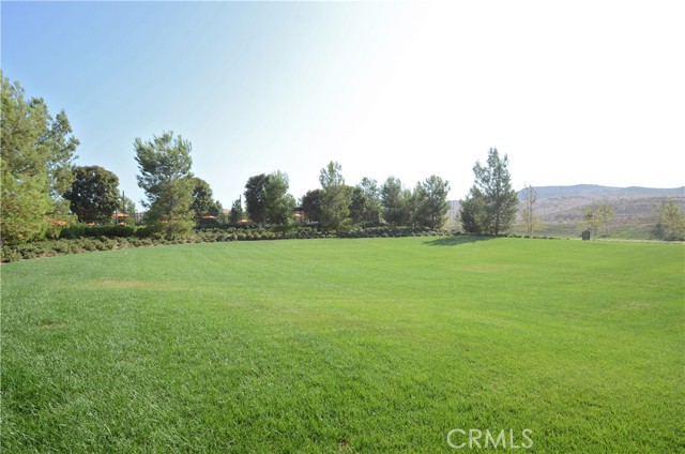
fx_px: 342
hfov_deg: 90.1
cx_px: 342
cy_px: 227
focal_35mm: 18
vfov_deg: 67.2
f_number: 10
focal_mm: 12
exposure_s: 1/100
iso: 125
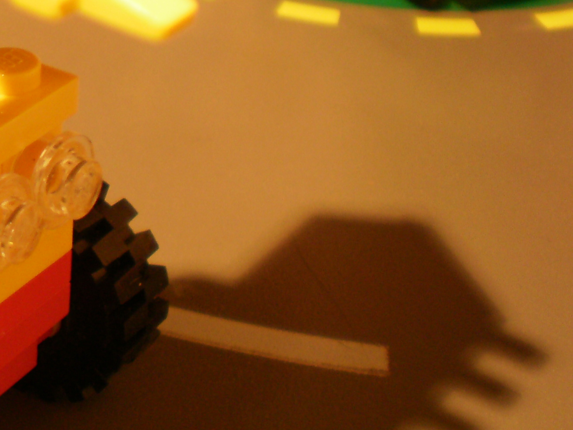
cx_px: -217
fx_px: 1655
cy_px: 75
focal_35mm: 100
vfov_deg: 14.7
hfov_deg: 18.0
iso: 125
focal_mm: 6.3
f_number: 3.1
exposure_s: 1/3
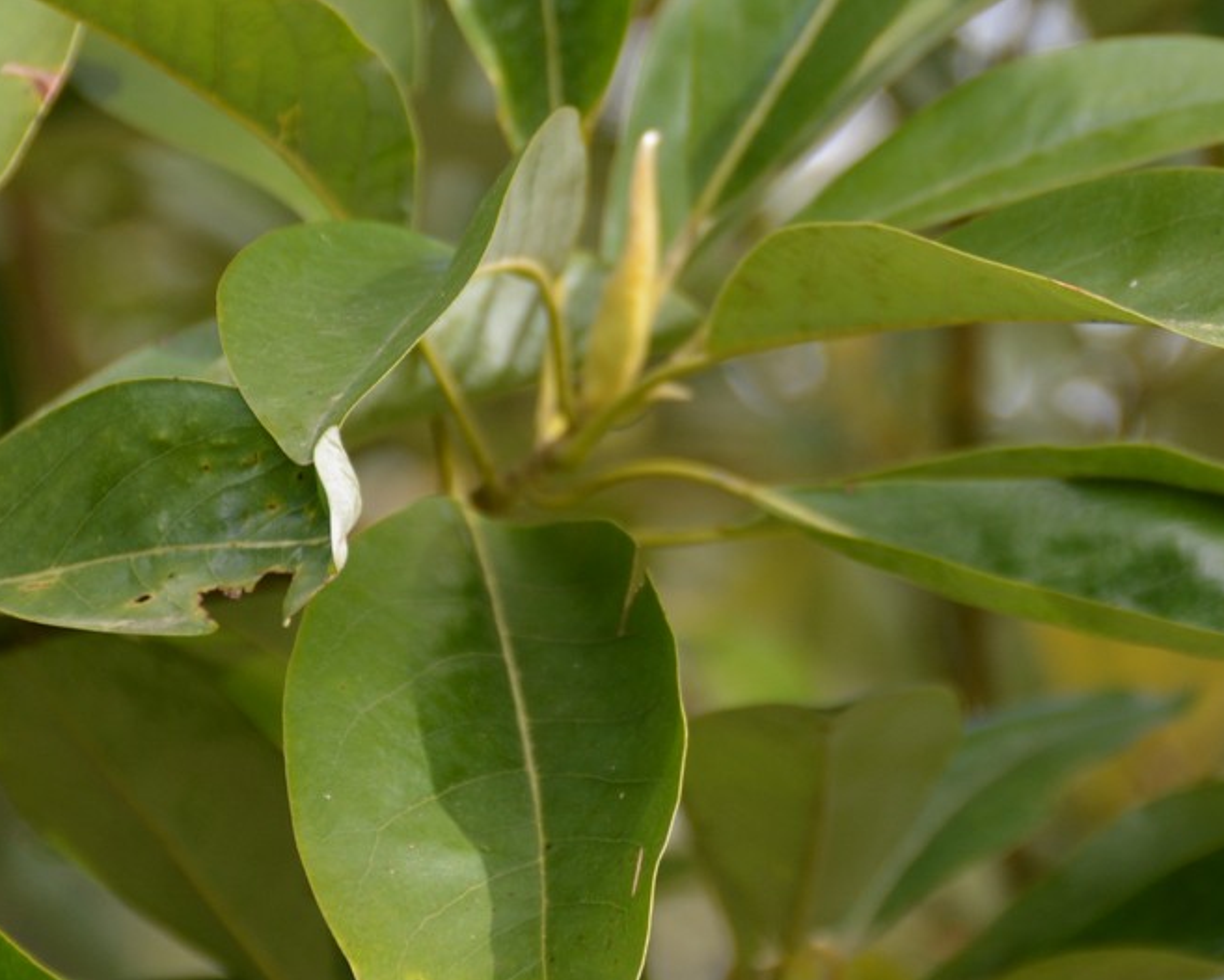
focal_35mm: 257
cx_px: 730
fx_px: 9313
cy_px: 242
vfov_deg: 6.0
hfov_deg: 7.5
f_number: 5.6
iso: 250
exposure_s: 1/125
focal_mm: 80
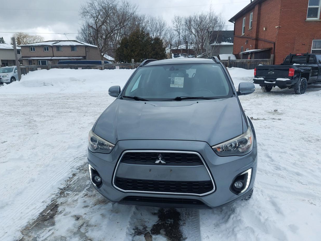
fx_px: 232
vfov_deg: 54.9
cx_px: 162
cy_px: 120
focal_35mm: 25
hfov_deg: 69.4
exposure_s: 1/773
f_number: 1.8
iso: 40
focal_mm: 5.23
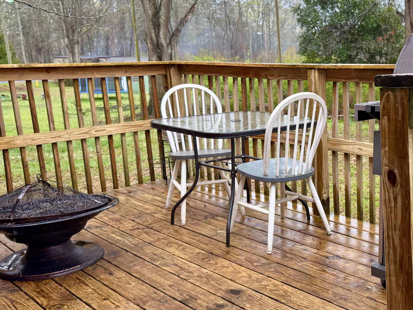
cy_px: 162
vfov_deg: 35.1
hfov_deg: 43.4
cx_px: 337
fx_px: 489
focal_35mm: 41
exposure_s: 1/243
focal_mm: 6.76
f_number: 1.78
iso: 125
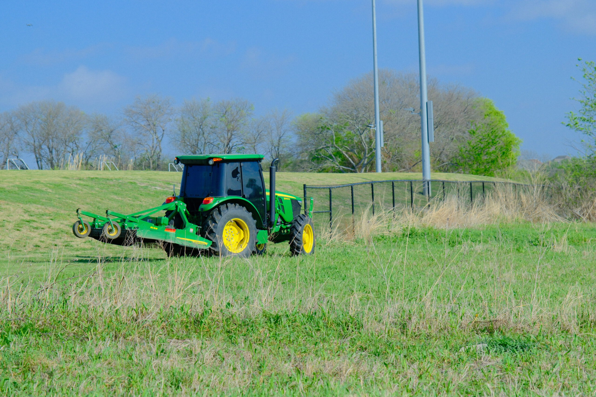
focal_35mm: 105
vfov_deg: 13.0
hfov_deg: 19.5
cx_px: 298
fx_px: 1738
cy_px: 198
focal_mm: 69.8
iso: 640
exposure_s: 1/2000
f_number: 5
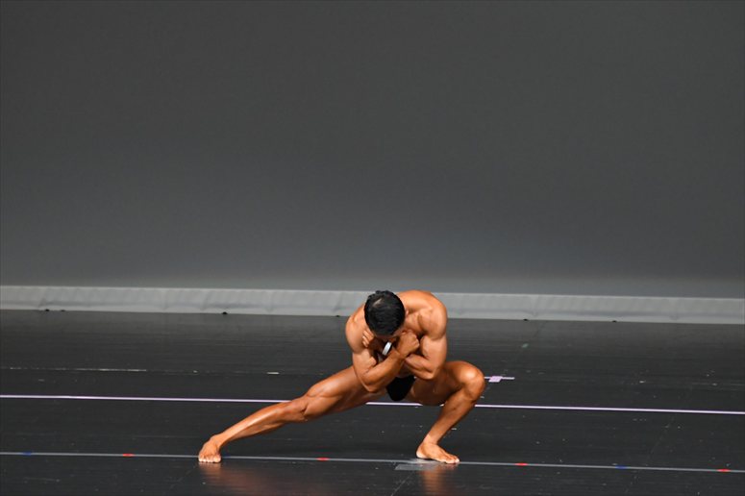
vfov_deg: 4.6
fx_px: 6205
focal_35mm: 300
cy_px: 248
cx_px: 372
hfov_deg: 6.9
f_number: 5.6
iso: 4000
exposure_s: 1/400
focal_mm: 200
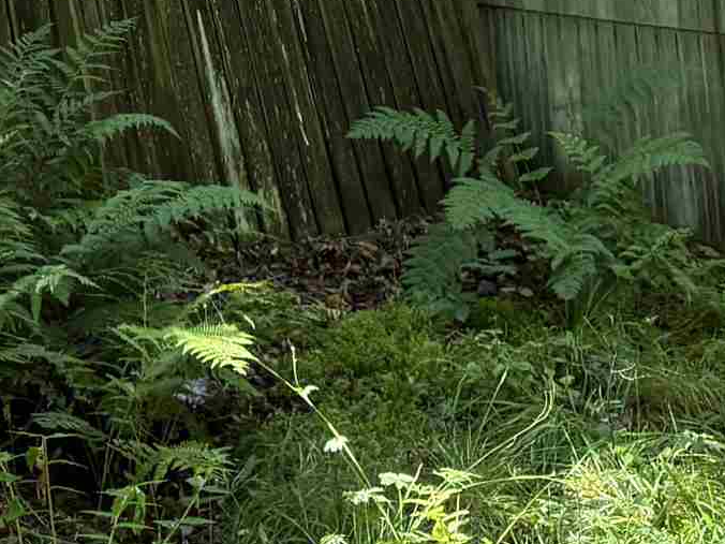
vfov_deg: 11.8
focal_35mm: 109
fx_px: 2283
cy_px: -634
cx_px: 136
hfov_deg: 17.9
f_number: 1.78
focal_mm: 6.76
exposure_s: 1/243
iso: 160
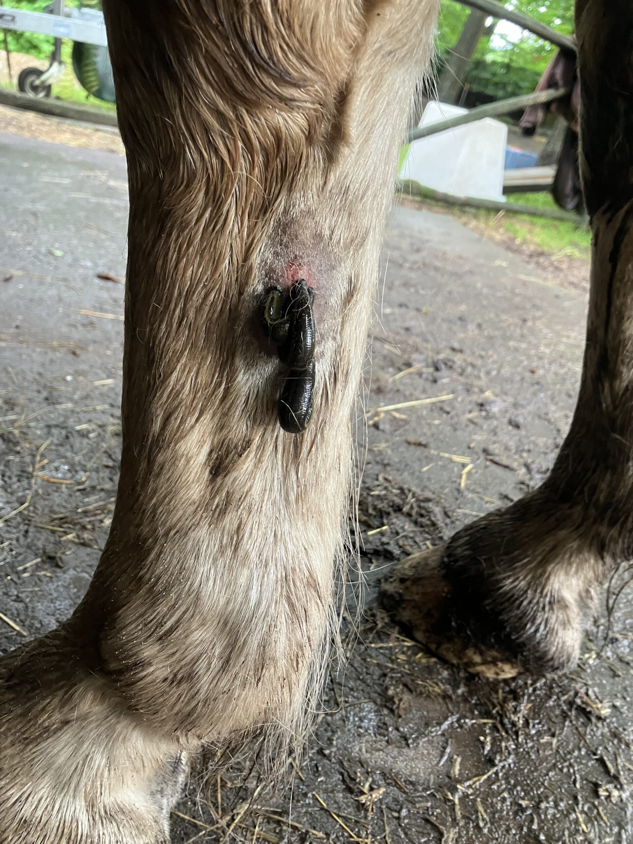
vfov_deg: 63.4
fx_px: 683
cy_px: 422
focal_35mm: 28
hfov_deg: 49.7
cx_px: 316
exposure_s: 1/60
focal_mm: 3.99
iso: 200
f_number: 1.8
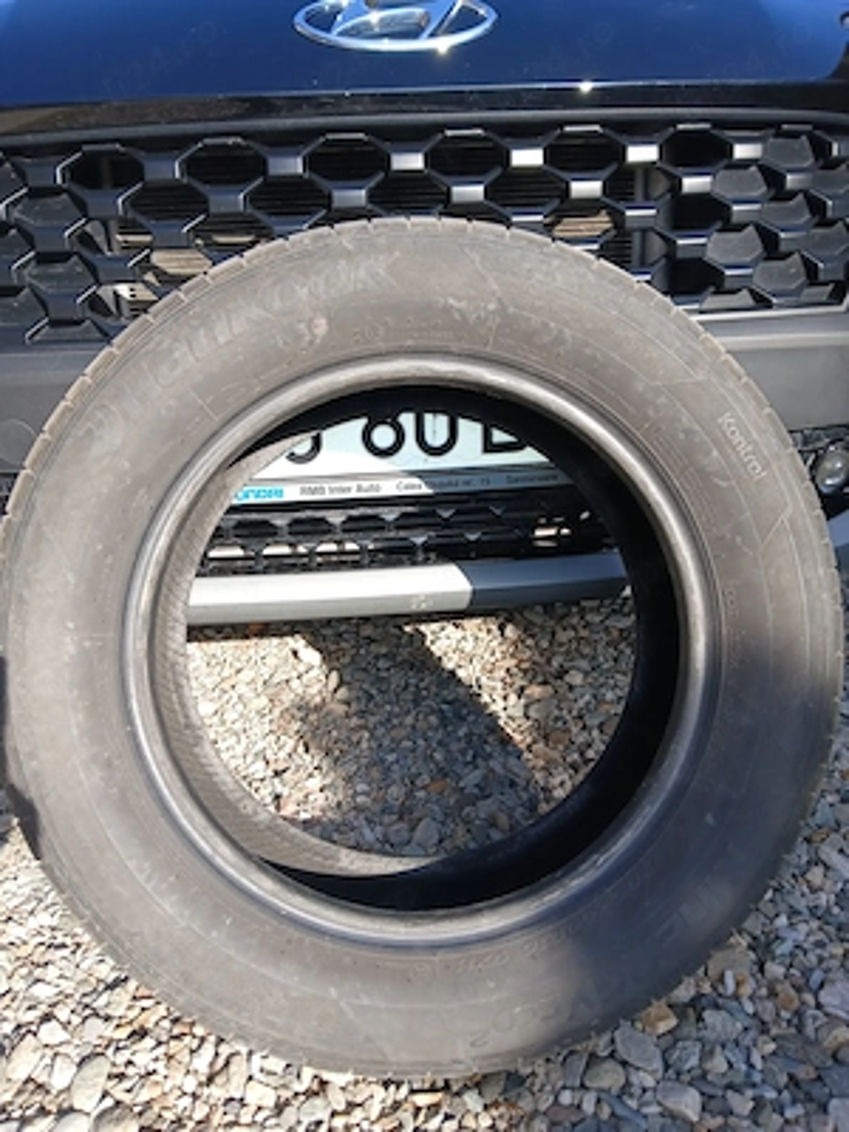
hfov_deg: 53.1
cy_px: 566
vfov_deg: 67.3
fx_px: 850
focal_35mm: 26
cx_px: 424
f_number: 1.8
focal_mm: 3.98
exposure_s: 1/172
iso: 20
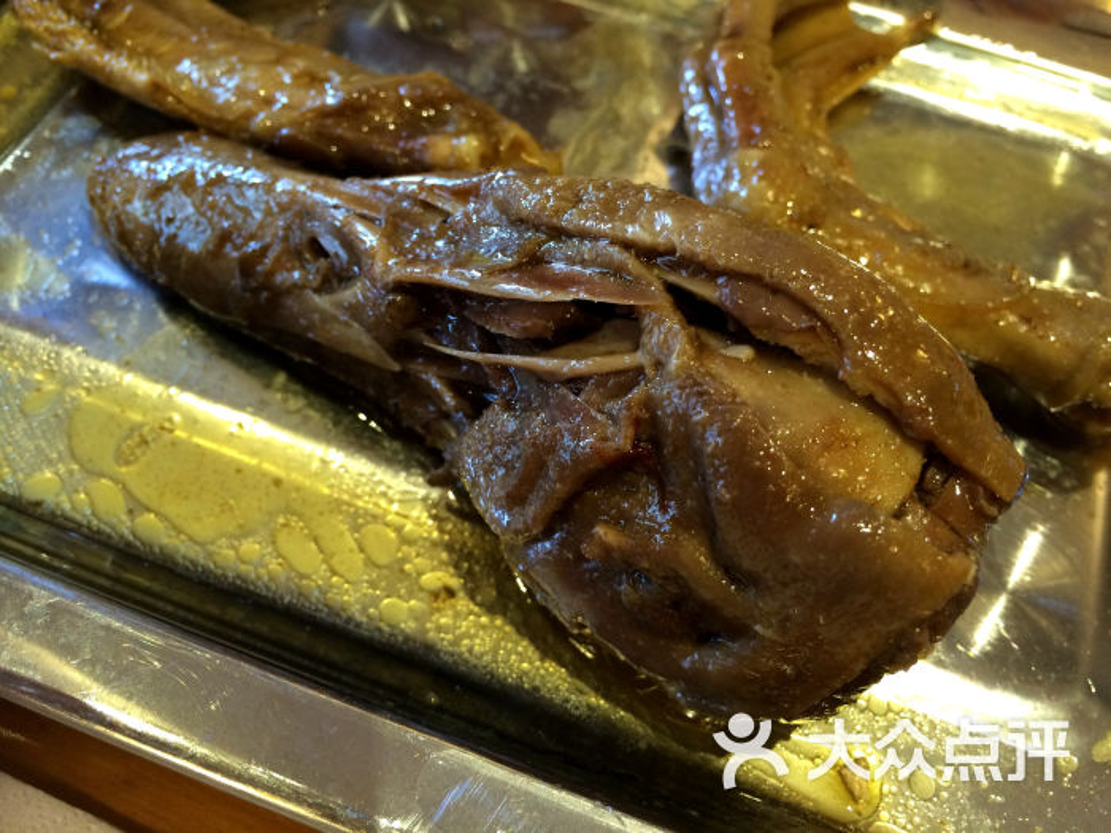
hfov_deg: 60.0
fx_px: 963
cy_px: 416
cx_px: 556
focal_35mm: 30
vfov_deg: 46.8
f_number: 2.2
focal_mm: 4.12
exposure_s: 1/30
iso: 125
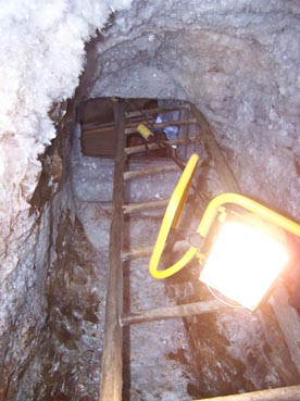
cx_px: 150
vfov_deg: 49.0
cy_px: 200
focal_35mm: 38
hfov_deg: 37.7
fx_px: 440
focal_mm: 6.3
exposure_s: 1/60
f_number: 2.8
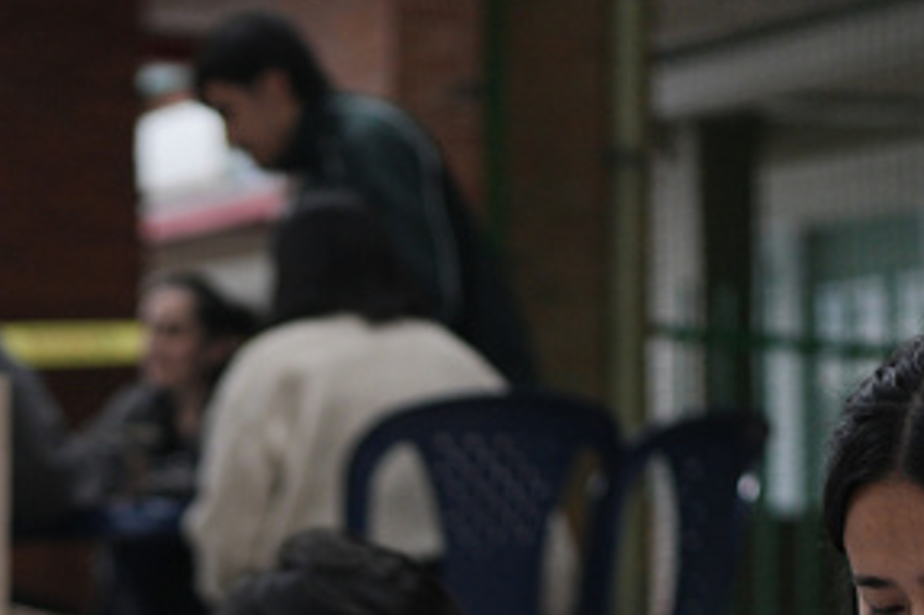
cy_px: 951
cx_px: 142
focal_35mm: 125
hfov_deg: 16.2
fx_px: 3206
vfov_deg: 10.5
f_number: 1.4
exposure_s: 1/640
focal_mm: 35
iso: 500
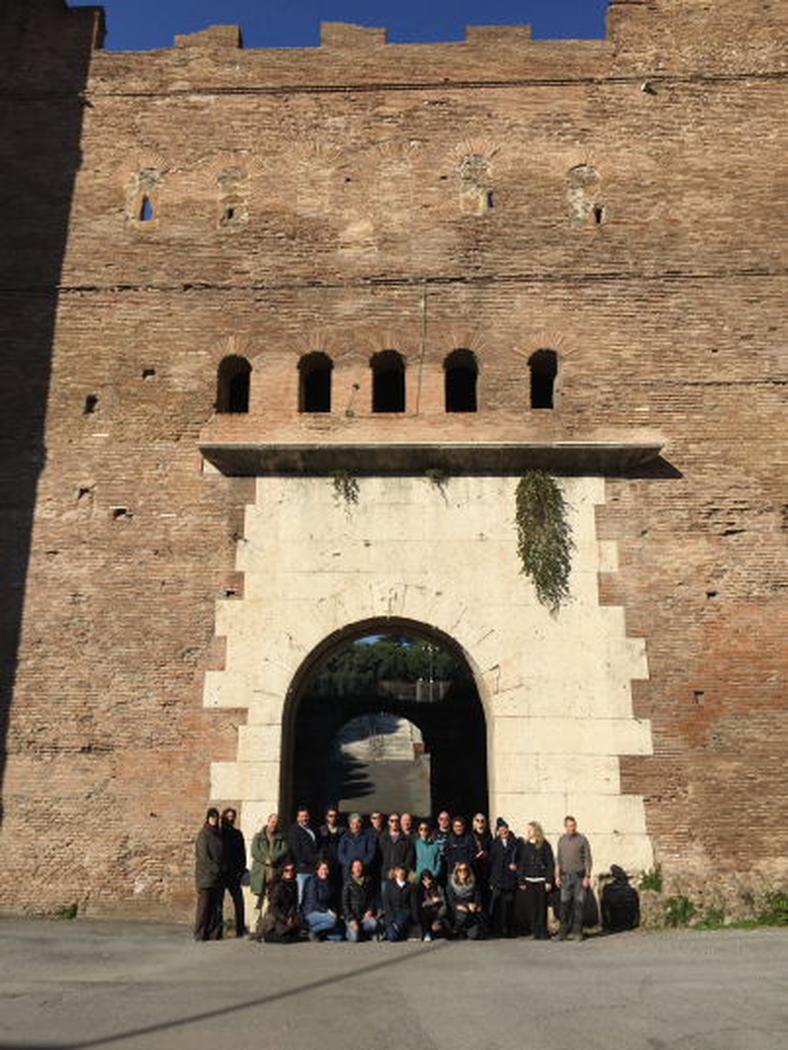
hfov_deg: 48.2
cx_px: 394
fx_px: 880
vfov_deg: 61.6
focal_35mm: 29
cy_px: 525
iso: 32
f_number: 2.2
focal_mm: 4.15
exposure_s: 1/3597
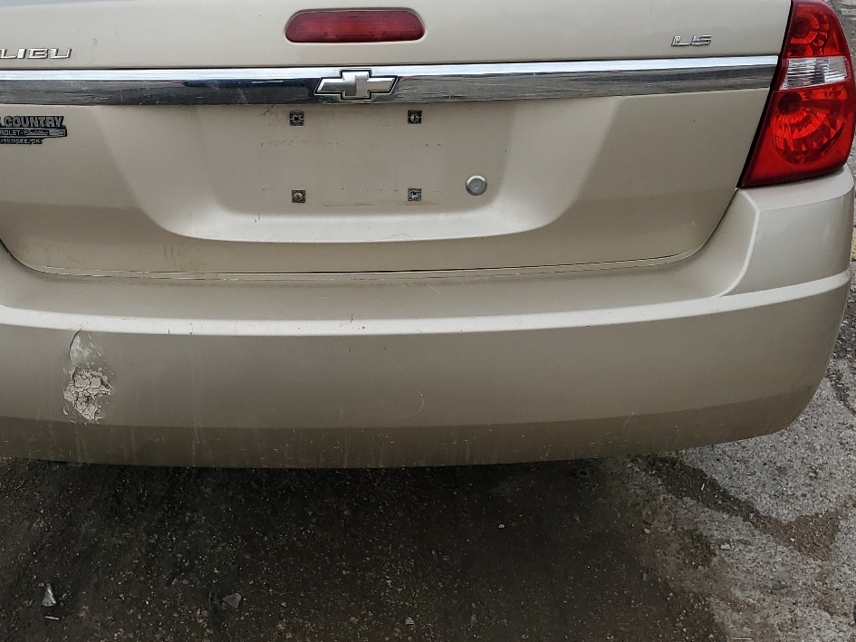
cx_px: 326
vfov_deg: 32.0
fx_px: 1088
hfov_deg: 42.6
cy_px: 127
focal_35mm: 44
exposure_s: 1/455
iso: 50
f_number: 1.5
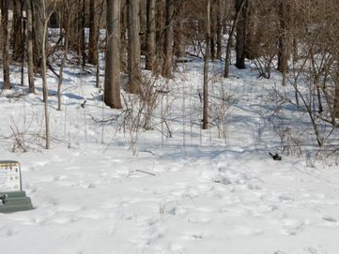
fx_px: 774
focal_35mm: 79
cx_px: 200
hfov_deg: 24.7
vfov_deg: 18.7
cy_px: 113
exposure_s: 1/1250
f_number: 4.5
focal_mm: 10.2
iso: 80
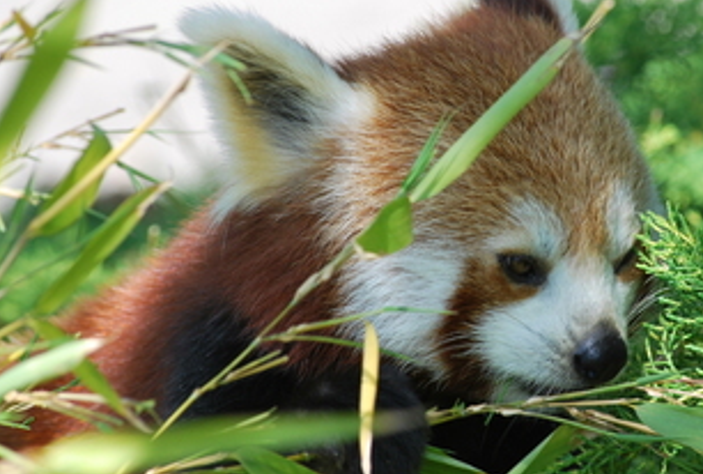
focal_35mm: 327
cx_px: 480
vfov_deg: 4.2
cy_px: 229
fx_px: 6400
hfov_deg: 6.3
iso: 200
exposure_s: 1/125
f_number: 8
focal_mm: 145
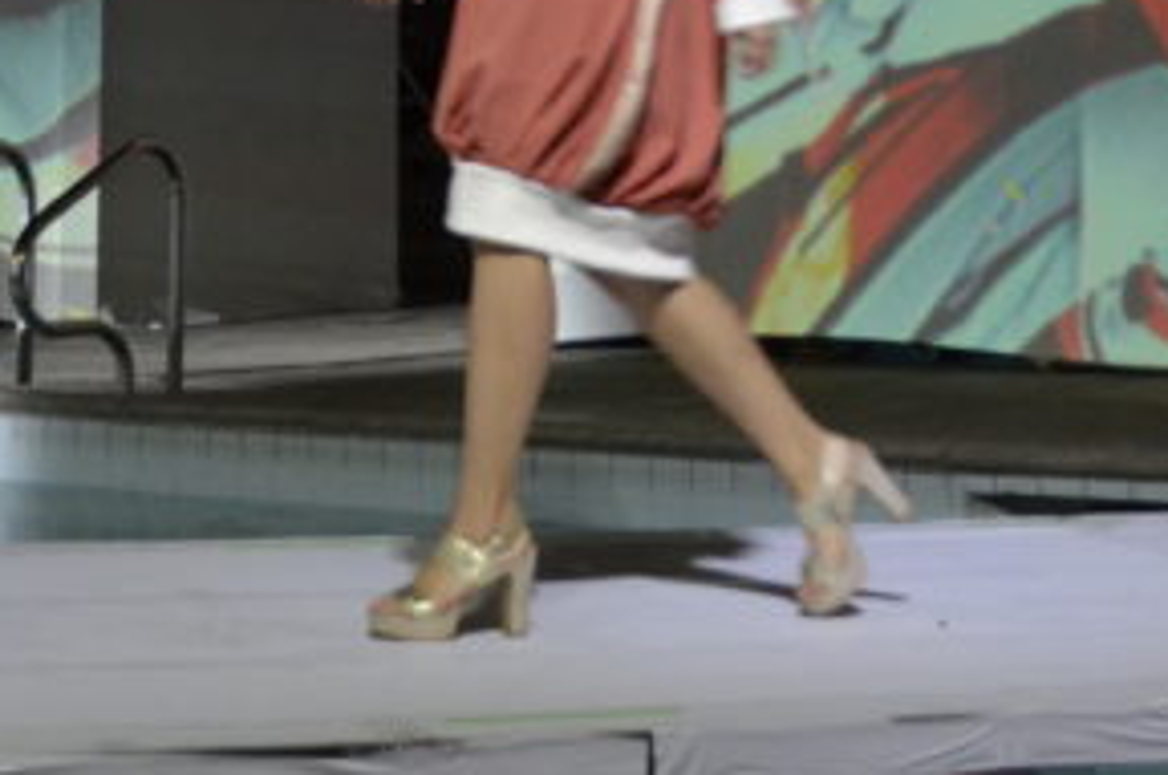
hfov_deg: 21.3
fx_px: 3109
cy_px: -503
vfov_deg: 13.1
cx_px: 479
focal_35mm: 96
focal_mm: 18
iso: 1600
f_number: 3.5
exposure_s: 1/100
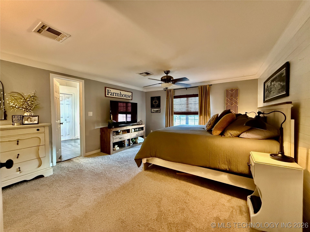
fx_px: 125
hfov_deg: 102.1
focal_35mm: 14
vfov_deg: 85.7
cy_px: 116
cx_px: 155
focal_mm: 2.22
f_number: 2.2
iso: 1250
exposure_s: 1/60
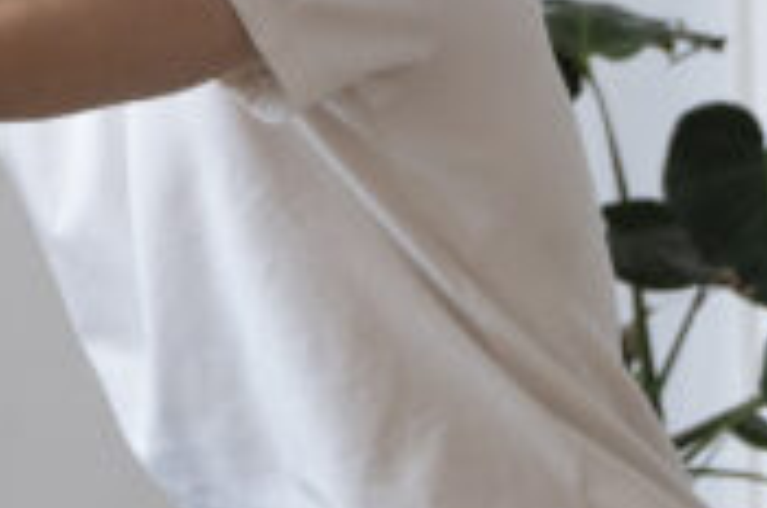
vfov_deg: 6.3
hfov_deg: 9.1
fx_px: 4615
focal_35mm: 217
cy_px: 392
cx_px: -535
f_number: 2.8
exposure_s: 1/250
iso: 800
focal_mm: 37
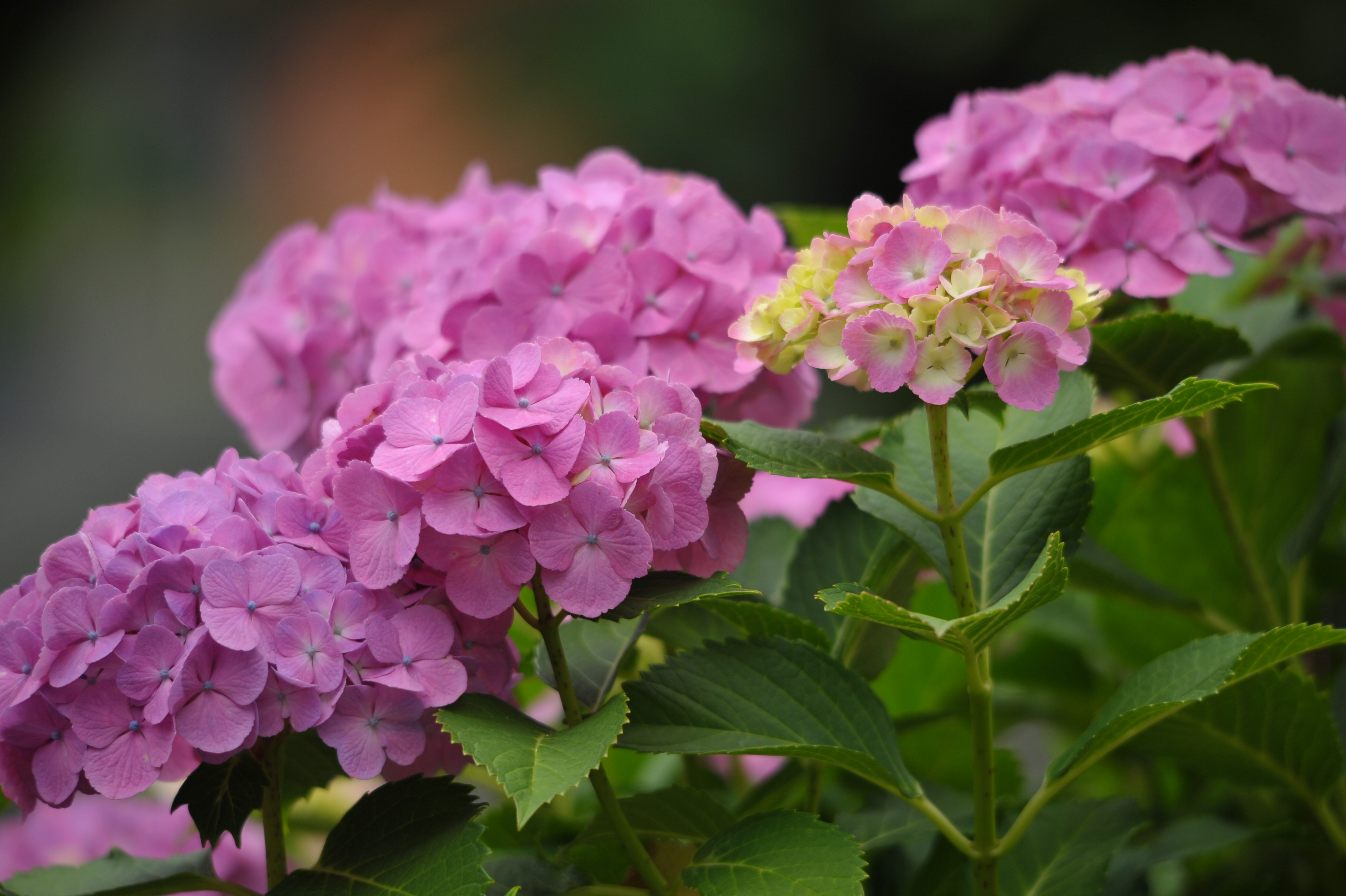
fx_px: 14946
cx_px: 673
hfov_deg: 5.2
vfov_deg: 3.4
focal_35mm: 400
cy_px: 448
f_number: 6.3
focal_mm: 400
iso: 400
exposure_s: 1/400
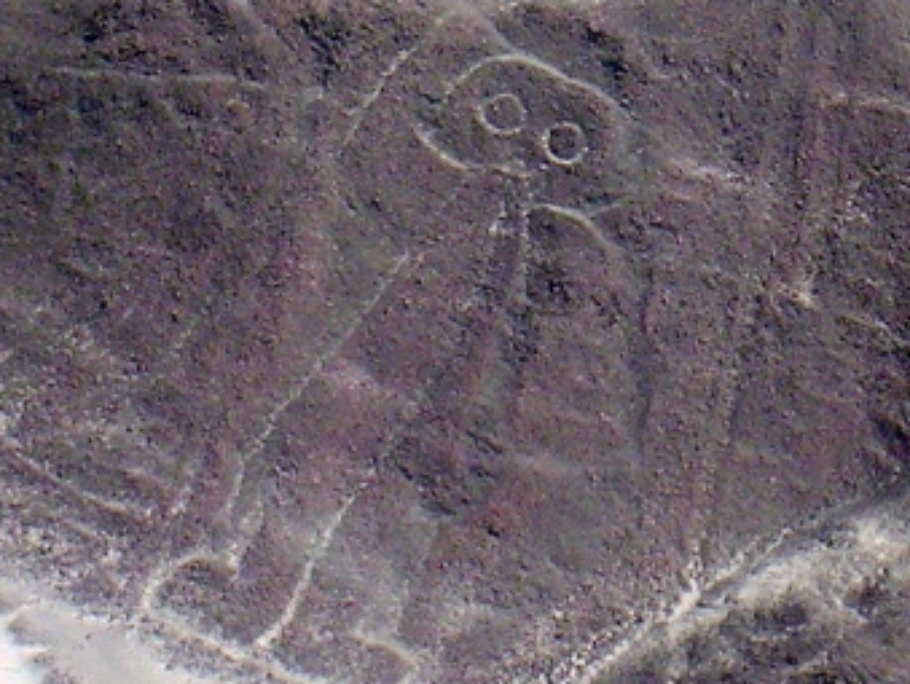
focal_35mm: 347
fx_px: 9132
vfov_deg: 4.3
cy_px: 263
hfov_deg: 5.7
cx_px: 497
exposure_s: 1/301
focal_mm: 17.4
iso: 100
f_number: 4.9
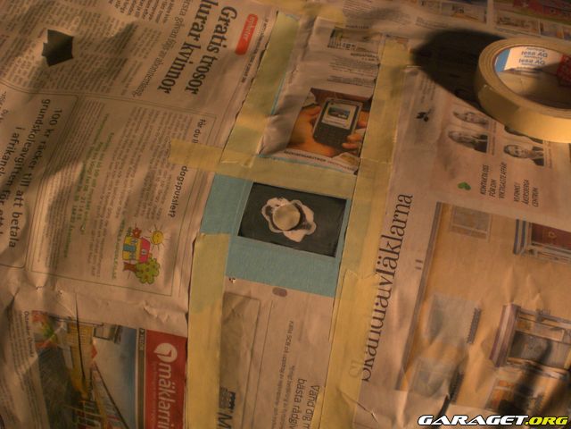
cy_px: 214
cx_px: 286
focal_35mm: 38
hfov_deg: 49.0
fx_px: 627
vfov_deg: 37.7
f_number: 3.1
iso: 200
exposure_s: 1/125
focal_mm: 6.3
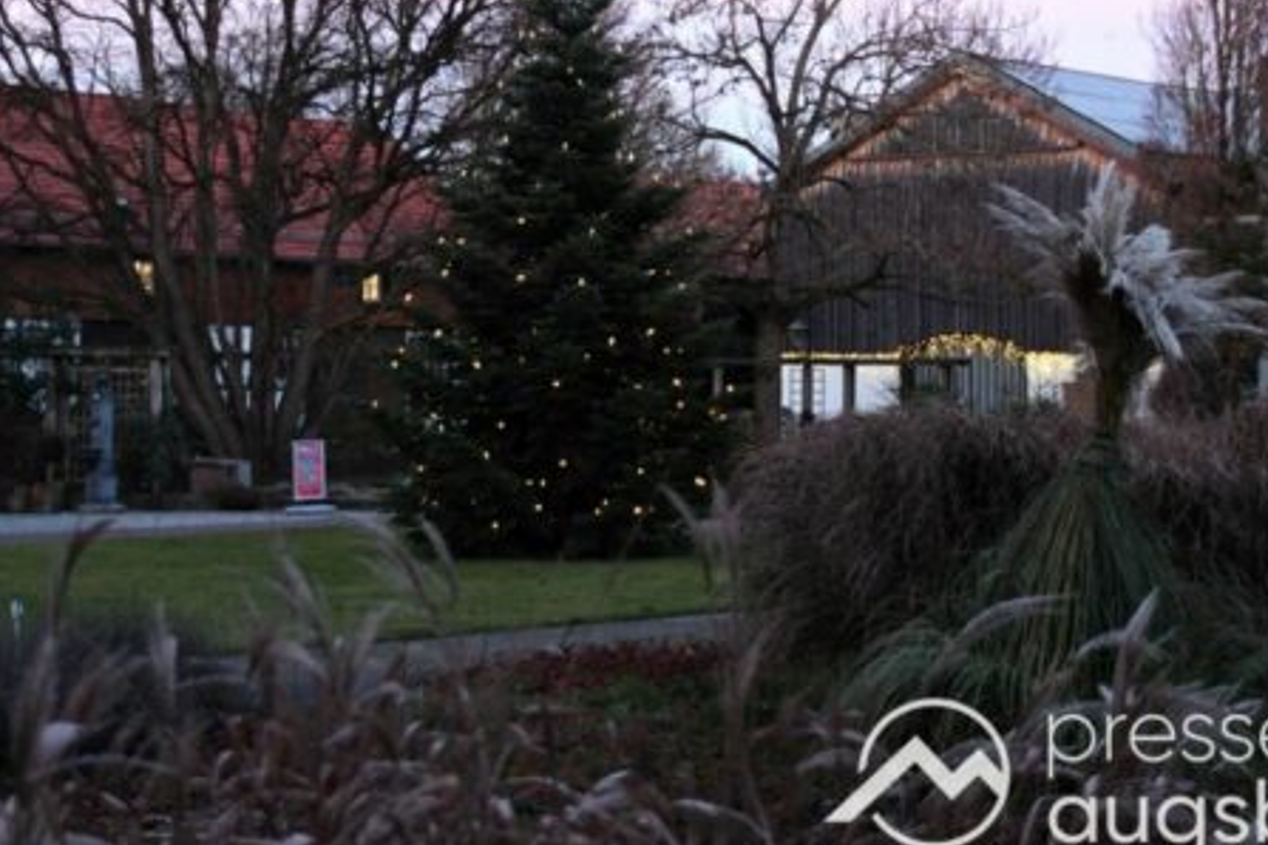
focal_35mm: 93
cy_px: 284
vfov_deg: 14.7
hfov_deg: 21.9
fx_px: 3275
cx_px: 590
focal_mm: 44
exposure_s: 1/80
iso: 3200
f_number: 4.5
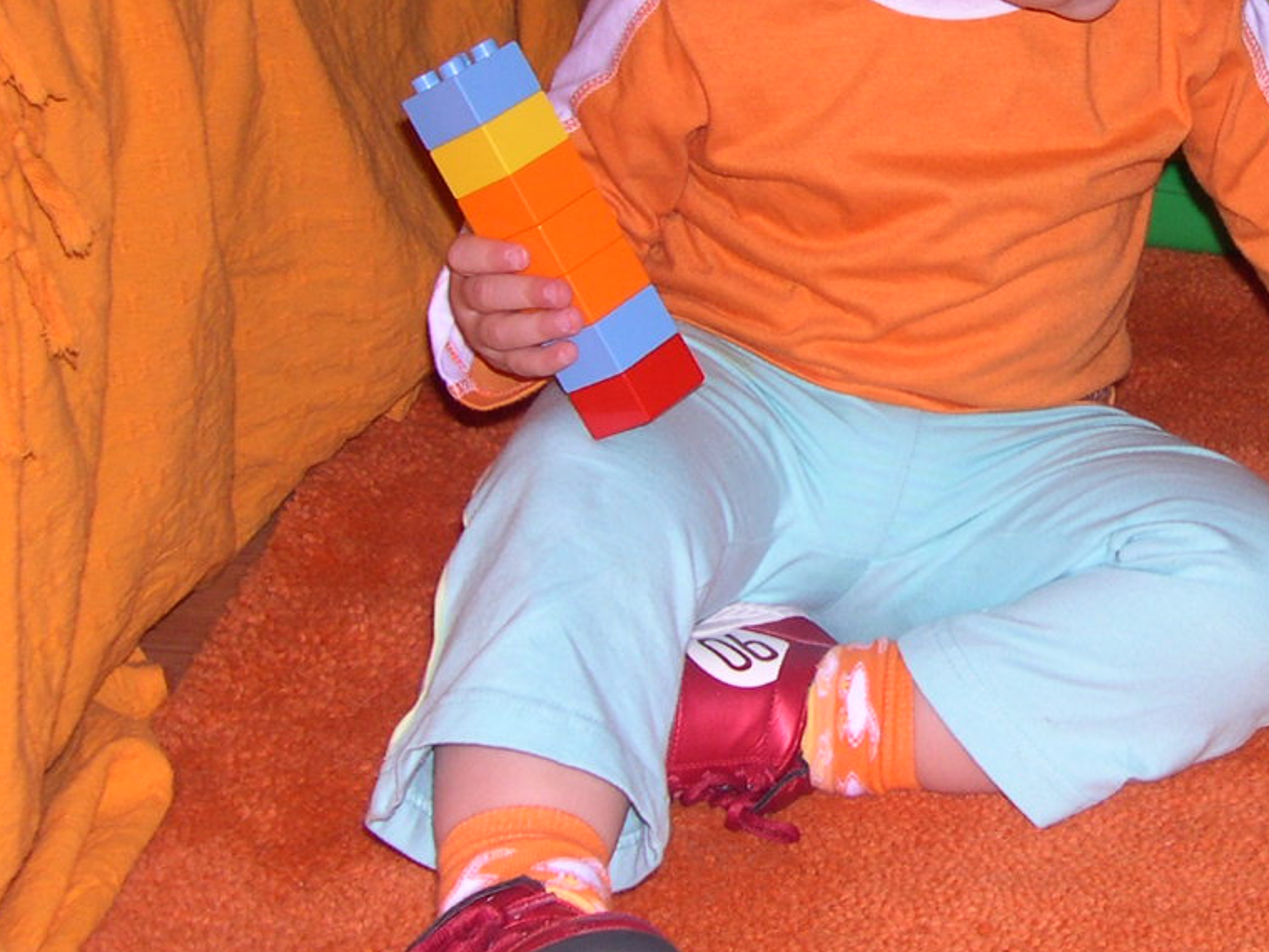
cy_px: 159
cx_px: 1129
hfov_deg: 23.8
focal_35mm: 80
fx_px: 2933
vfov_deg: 18.2
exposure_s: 1/60
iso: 100
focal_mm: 8
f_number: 2.8
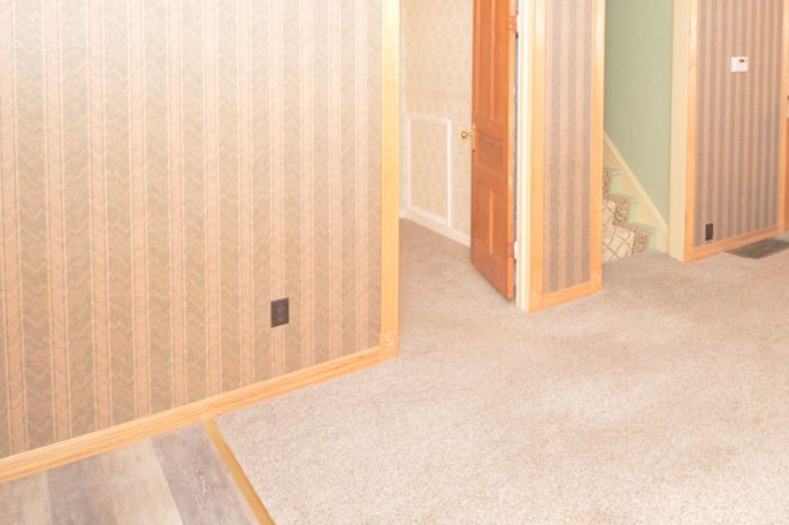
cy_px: 80
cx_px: 625
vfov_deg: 43.4
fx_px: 613
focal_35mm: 28
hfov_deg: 60.5
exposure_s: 1/60
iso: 2200
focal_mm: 10
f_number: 4
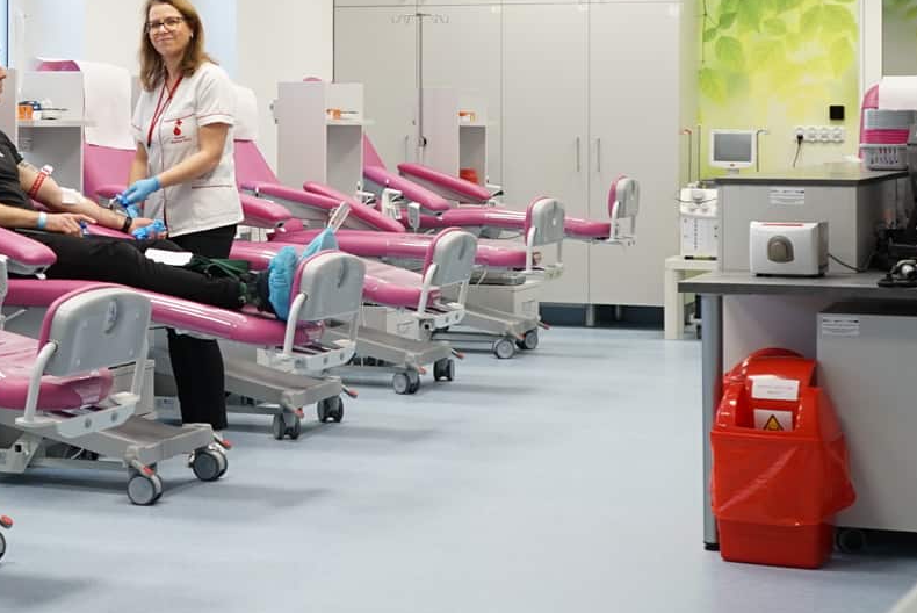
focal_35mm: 88
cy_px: 74
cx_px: 108
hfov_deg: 22.6
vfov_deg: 15.4
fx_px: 2243
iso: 320
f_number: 3.5
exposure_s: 1/60
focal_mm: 29
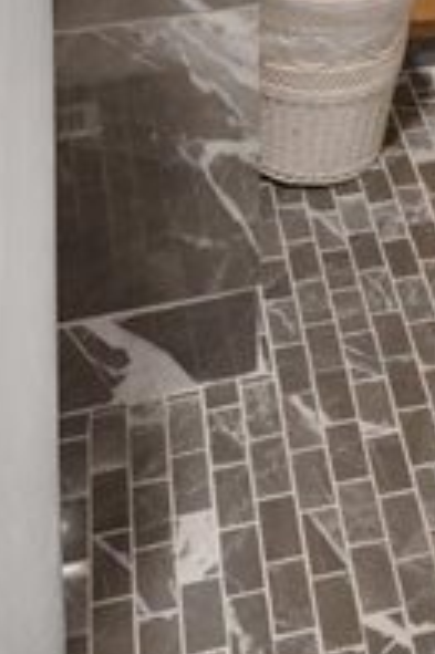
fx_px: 1416
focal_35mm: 78
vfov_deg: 17.7
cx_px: 477
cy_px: -677
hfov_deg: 16.9
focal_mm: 16
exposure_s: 2.5
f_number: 9
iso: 320
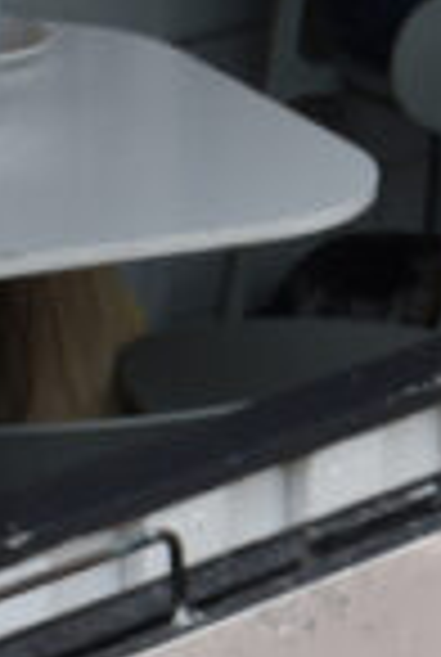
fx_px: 3456
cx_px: 628
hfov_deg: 7.2
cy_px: 414
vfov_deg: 10.9
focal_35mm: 189
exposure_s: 1/250
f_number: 8
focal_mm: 18
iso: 250
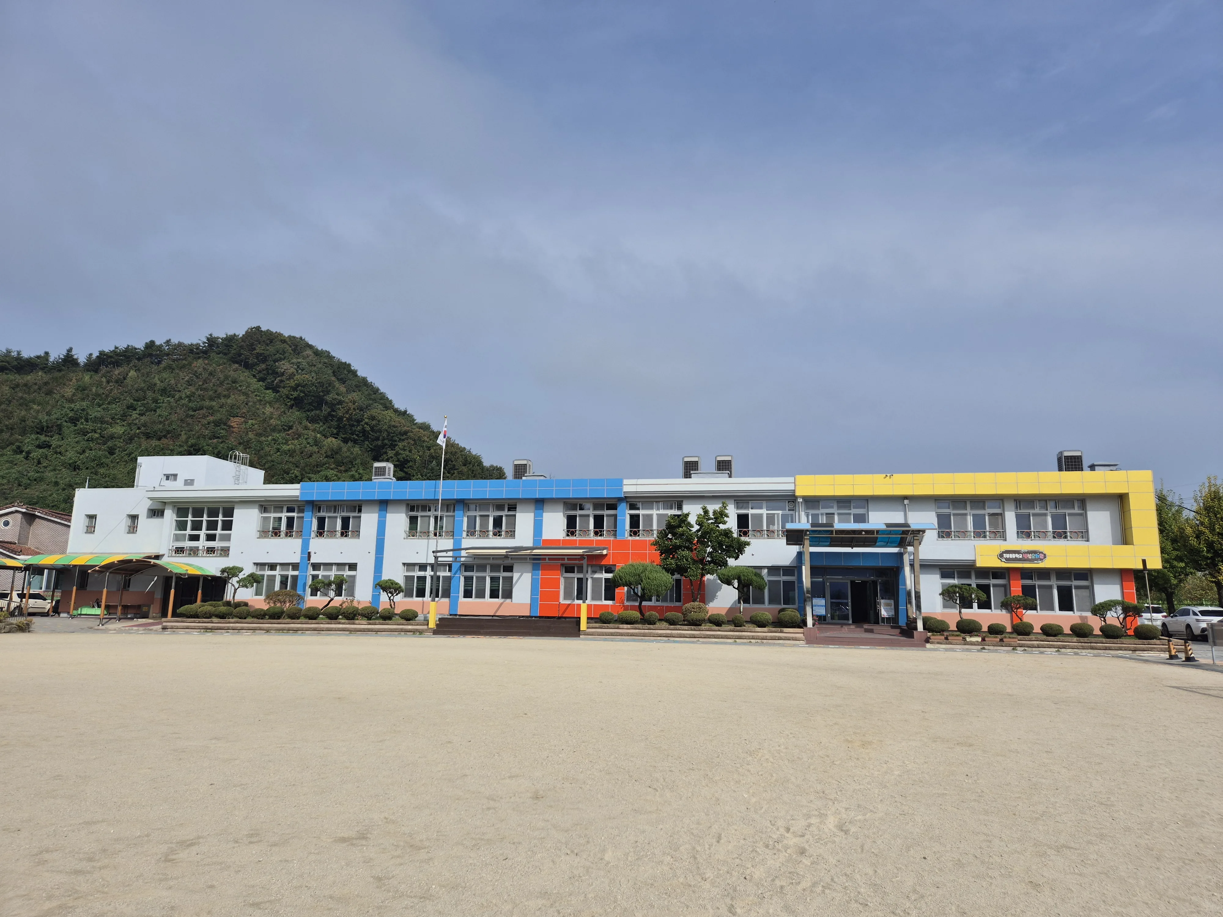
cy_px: 458
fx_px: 813
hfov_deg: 73.9
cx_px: 612
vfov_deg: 58.9
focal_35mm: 23
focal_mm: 5.4
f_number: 1.8
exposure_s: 1/3720
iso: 25
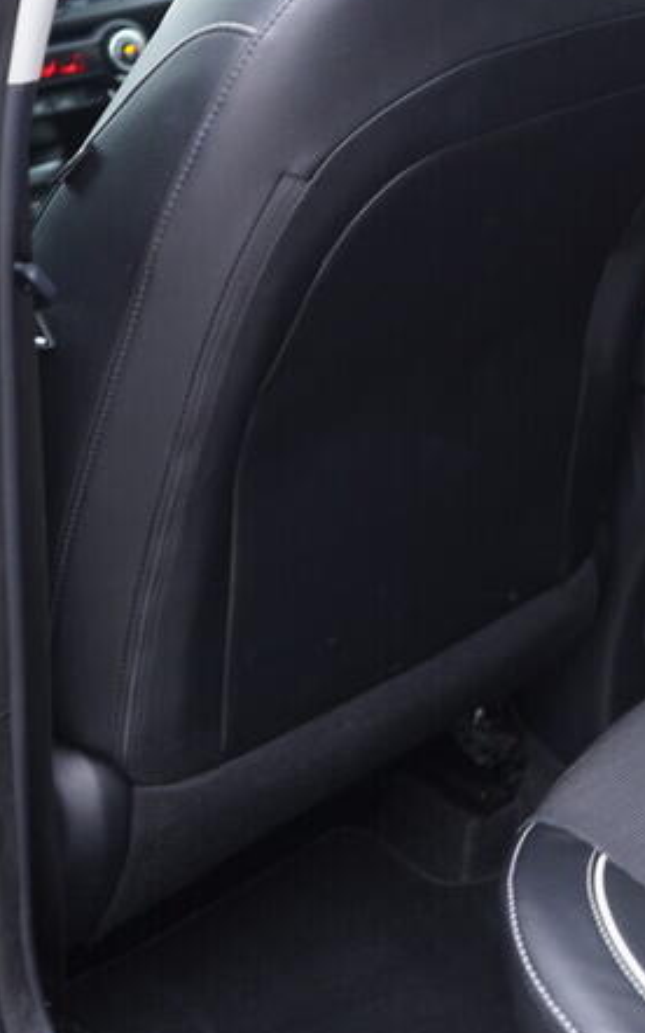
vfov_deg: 24.1
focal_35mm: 85
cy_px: 258
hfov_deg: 15.0
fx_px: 2392
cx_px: 706
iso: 400
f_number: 2.8
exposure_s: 1/40
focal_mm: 24
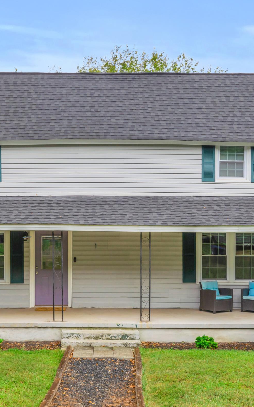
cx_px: 96
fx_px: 532
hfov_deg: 26.8
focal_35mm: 48
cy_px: 203
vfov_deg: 41.8
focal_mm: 20
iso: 320
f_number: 9
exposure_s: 1/40
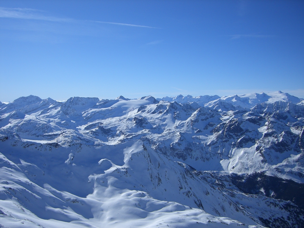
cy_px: 114
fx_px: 334
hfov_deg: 49.0
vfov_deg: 37.7
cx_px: 152
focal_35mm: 38
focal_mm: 6.2
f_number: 4.3
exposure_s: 1/2000
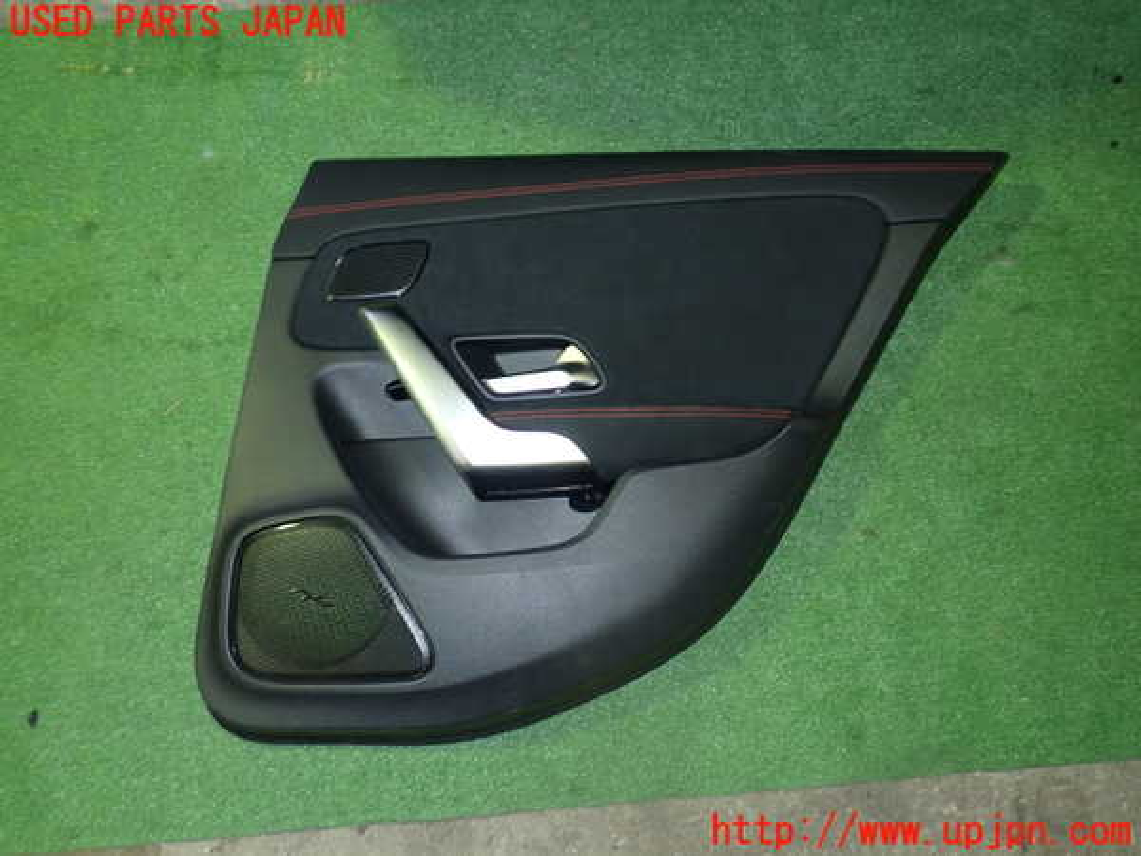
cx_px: 570
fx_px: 1055
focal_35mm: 32
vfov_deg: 44.2
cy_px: 428
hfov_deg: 56.8
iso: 200
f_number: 2.4
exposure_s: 1/30
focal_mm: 5.79
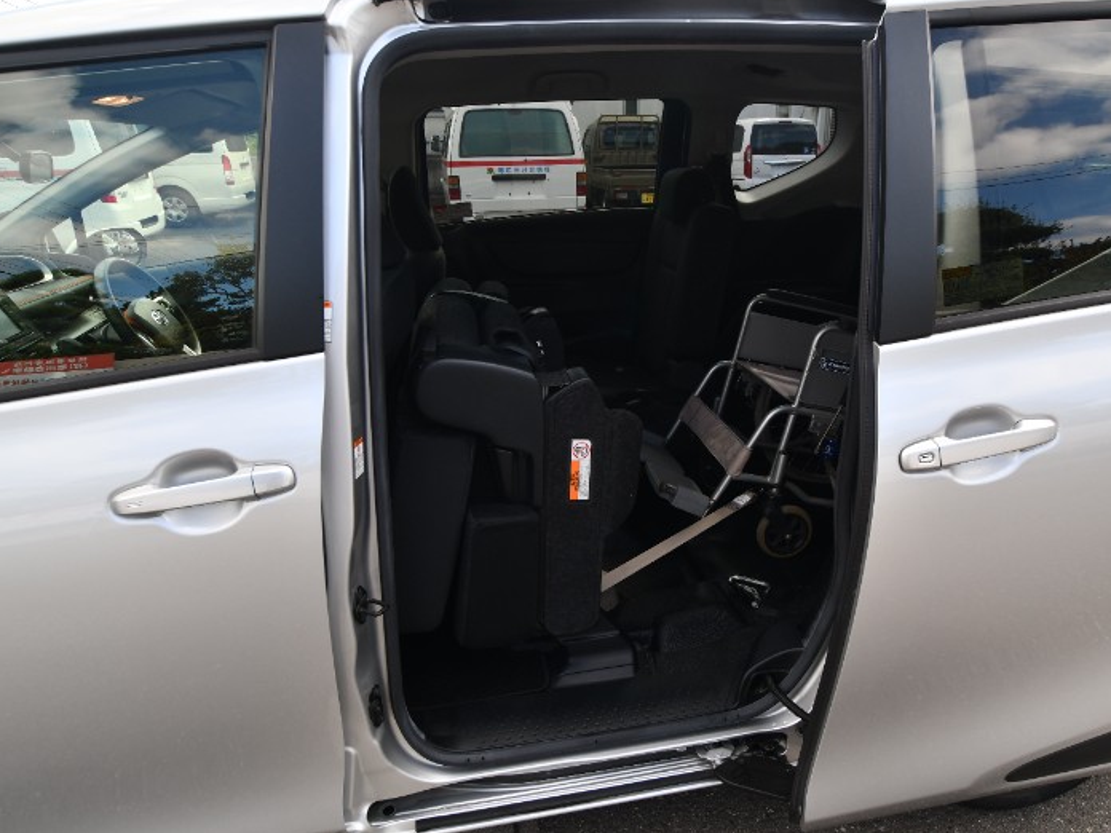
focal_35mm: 21
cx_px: 613
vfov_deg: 63.4
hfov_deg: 78.7
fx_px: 674
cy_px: 411
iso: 200
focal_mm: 13
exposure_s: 1/250
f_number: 6.3
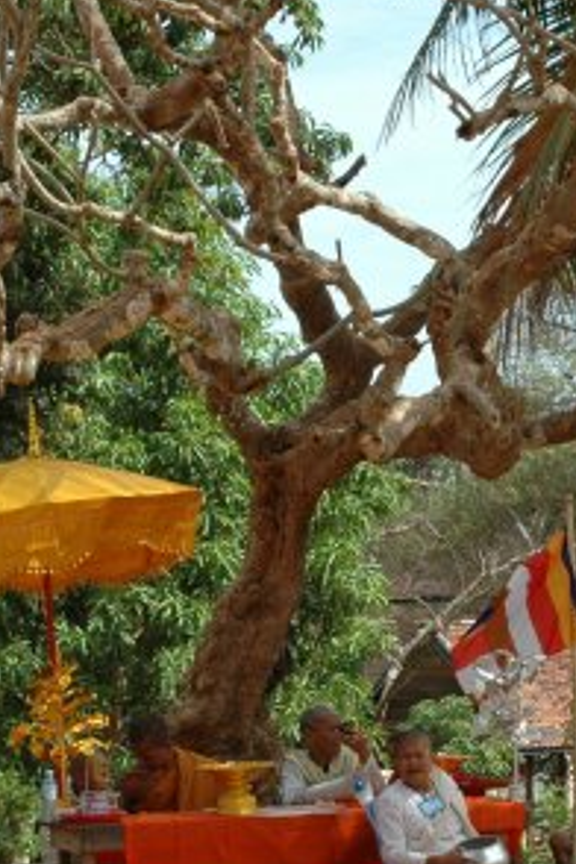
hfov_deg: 11.0
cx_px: 406
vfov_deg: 16.3
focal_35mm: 125
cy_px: 667
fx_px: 3000
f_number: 9
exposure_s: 1/320
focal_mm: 34
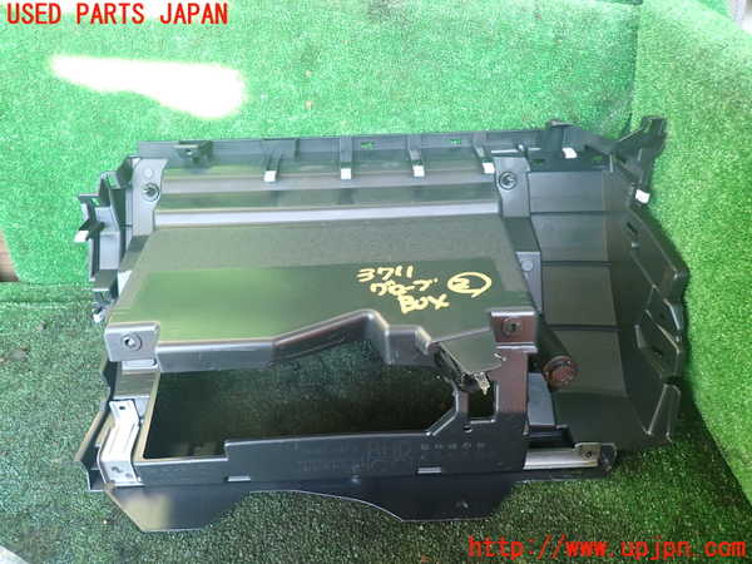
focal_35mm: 25
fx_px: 543
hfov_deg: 69.4
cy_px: 282
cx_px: 376
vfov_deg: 54.9
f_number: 2
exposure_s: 1/50
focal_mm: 4.5
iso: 200
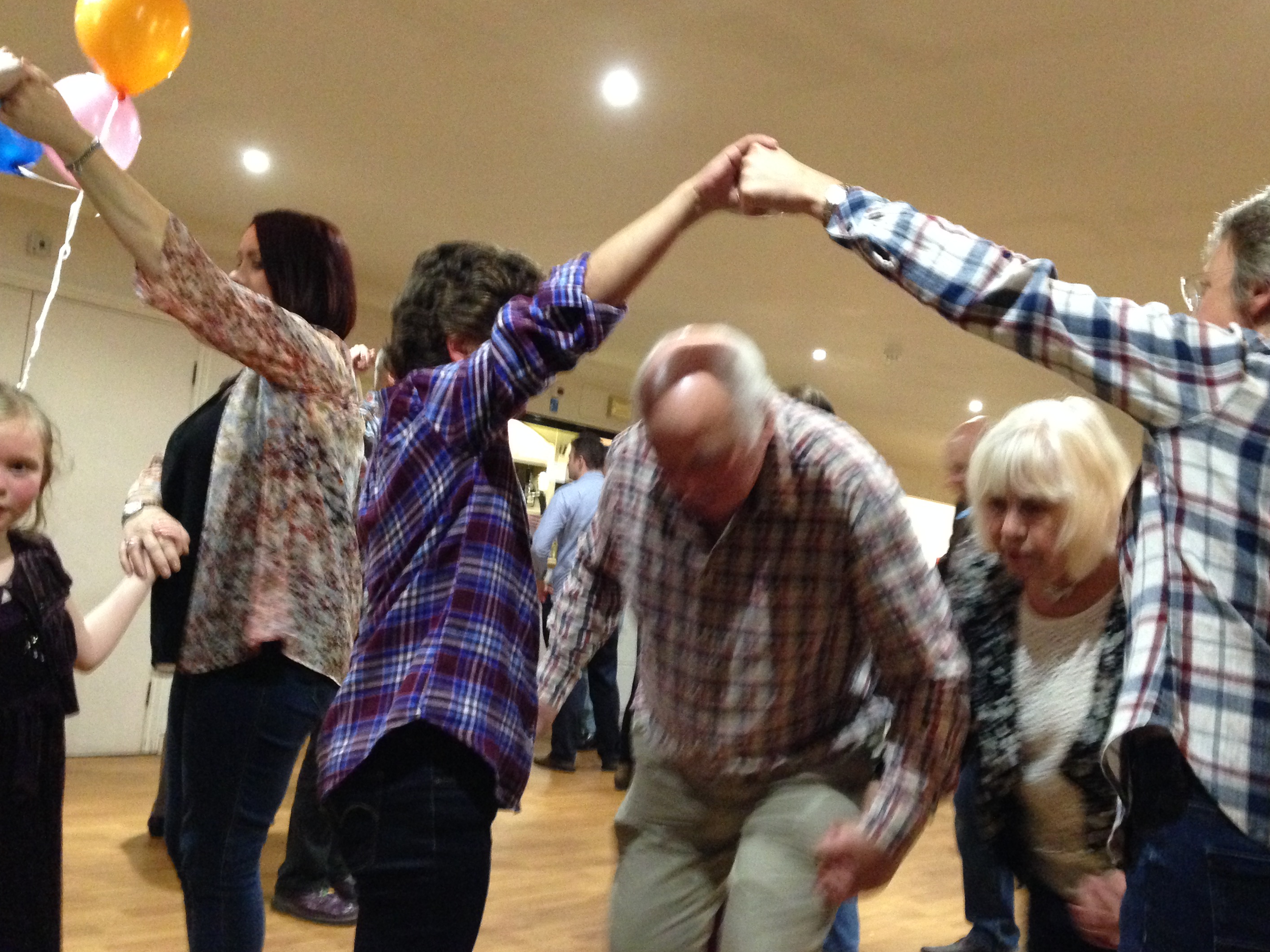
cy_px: 489
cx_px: 671
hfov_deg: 49.0
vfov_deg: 37.7
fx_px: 1394
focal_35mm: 38
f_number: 2.4
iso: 500
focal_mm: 4.12
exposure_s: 1/15
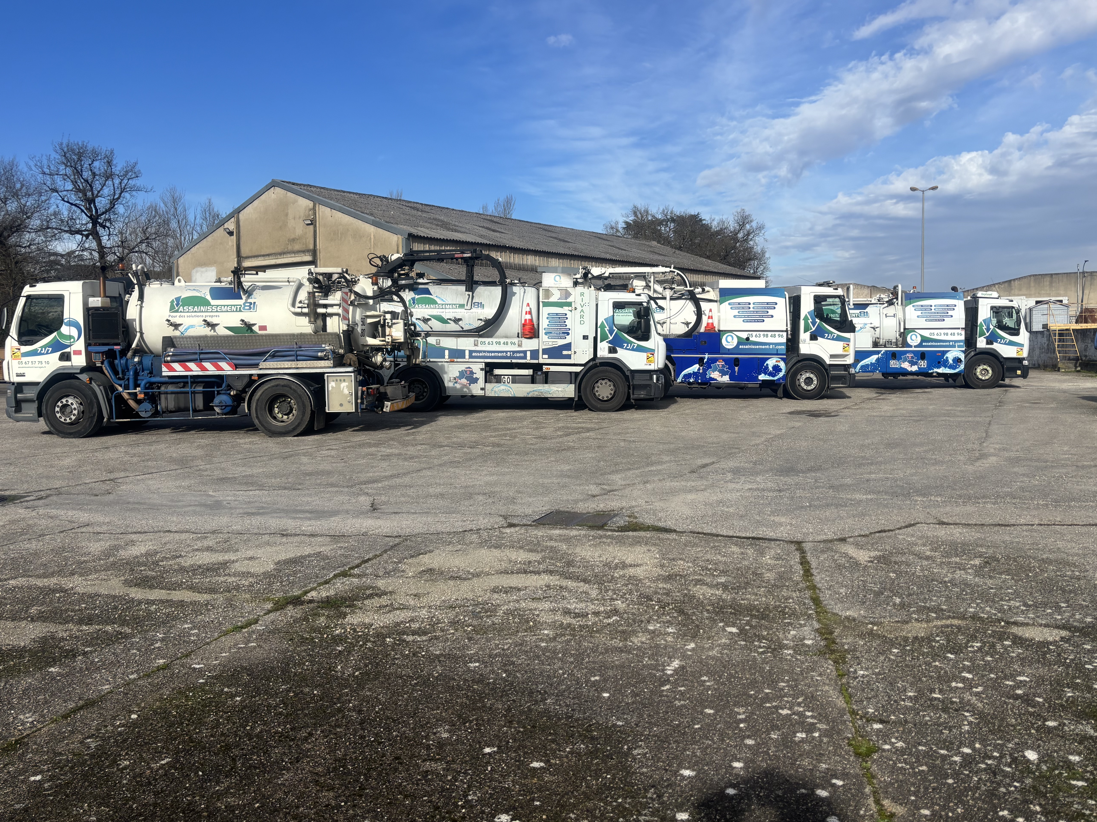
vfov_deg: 48.2
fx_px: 919
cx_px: 548
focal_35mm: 29
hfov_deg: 61.7
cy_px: 376
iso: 50
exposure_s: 1/4082
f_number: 1.6
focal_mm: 5.96
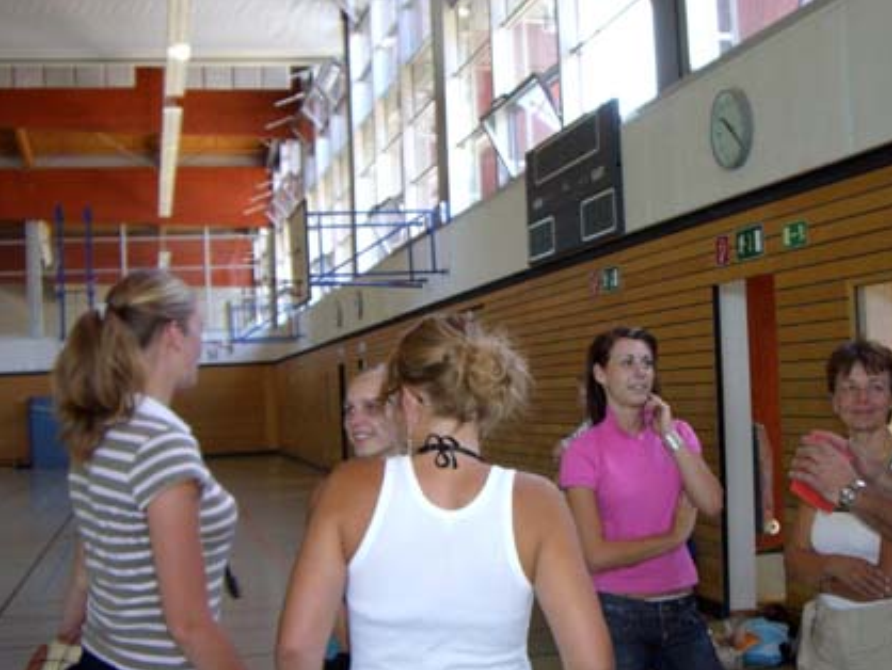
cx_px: 531
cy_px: 402
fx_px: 1289
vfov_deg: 29.1
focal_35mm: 50
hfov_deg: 38.0
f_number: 2.7
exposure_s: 1/60
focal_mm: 6.2
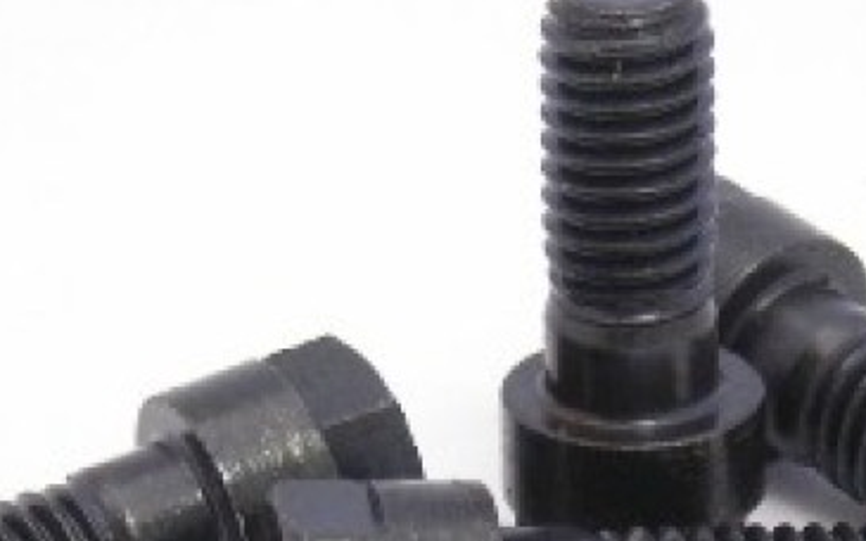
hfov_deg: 7.8
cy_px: 378
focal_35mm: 269
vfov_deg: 4.9
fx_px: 6348
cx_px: 520
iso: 109
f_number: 5.3
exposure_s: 1/4
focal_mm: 19.2
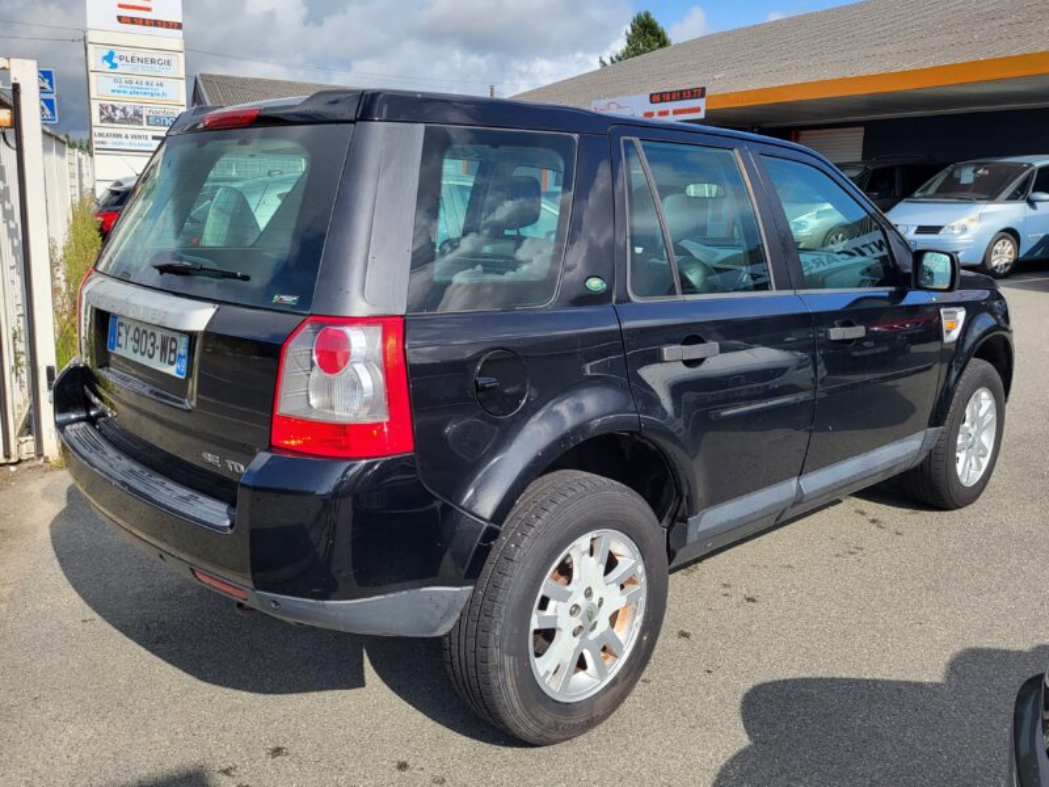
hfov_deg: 67.3
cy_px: 394
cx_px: 524
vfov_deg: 53.1
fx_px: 788
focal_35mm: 26
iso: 40
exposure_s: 1/2000
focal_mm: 5.4
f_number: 1.8
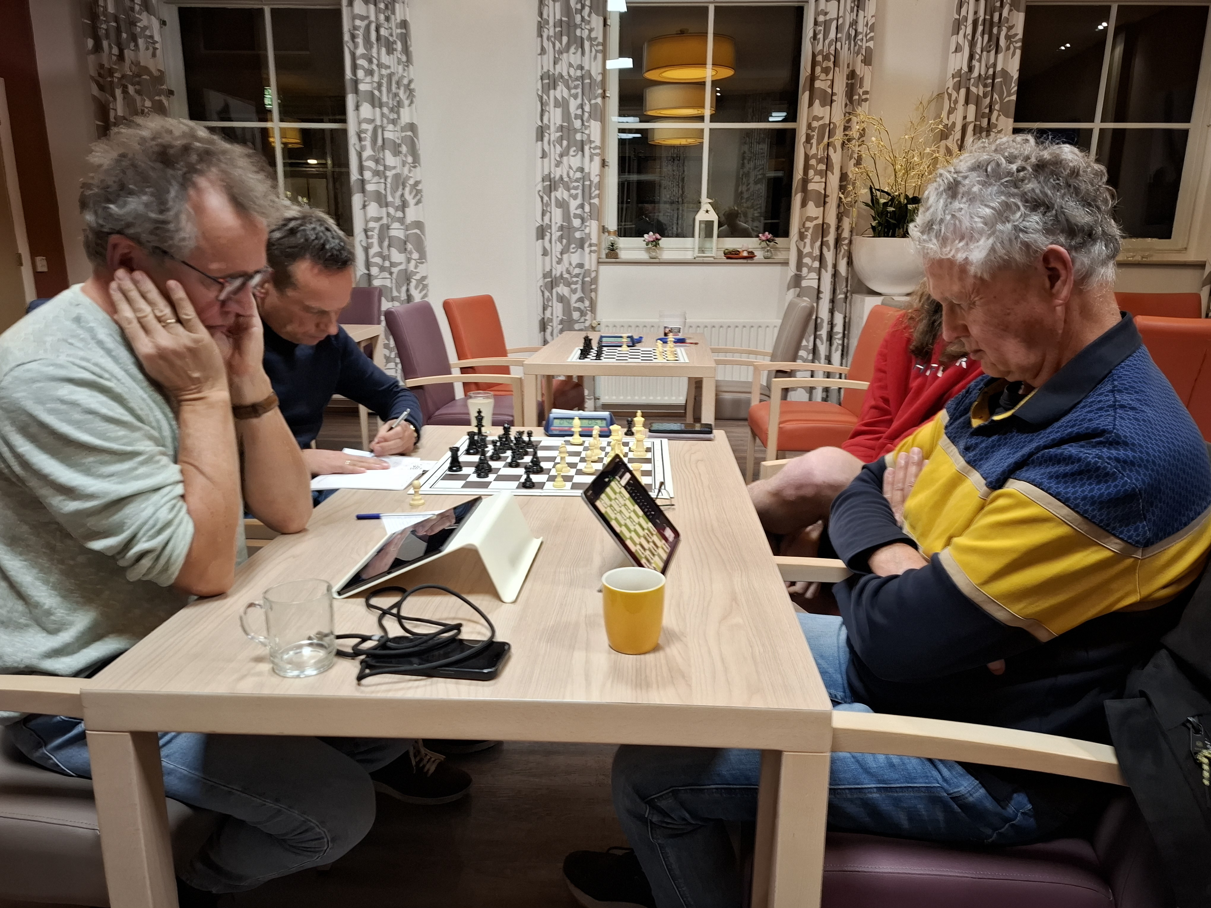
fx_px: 805
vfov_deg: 58.9
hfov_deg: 73.9
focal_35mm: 23
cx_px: 606
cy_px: 454
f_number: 1.8
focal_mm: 5.54
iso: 250
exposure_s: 1/50
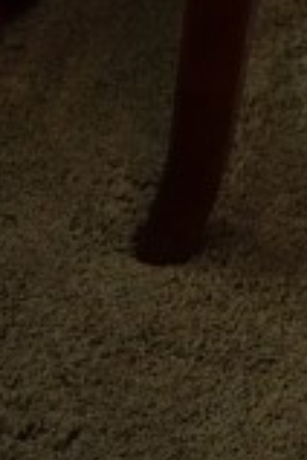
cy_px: -402
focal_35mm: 135
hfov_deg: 9.8
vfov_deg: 13.4
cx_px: 484
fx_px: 1727
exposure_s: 1/80
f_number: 1.8
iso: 800
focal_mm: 10.4
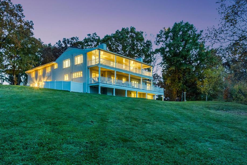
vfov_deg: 50.7
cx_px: 91
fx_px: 171
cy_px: 62
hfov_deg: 70.2
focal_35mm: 25
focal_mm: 16
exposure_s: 2
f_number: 8
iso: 1250
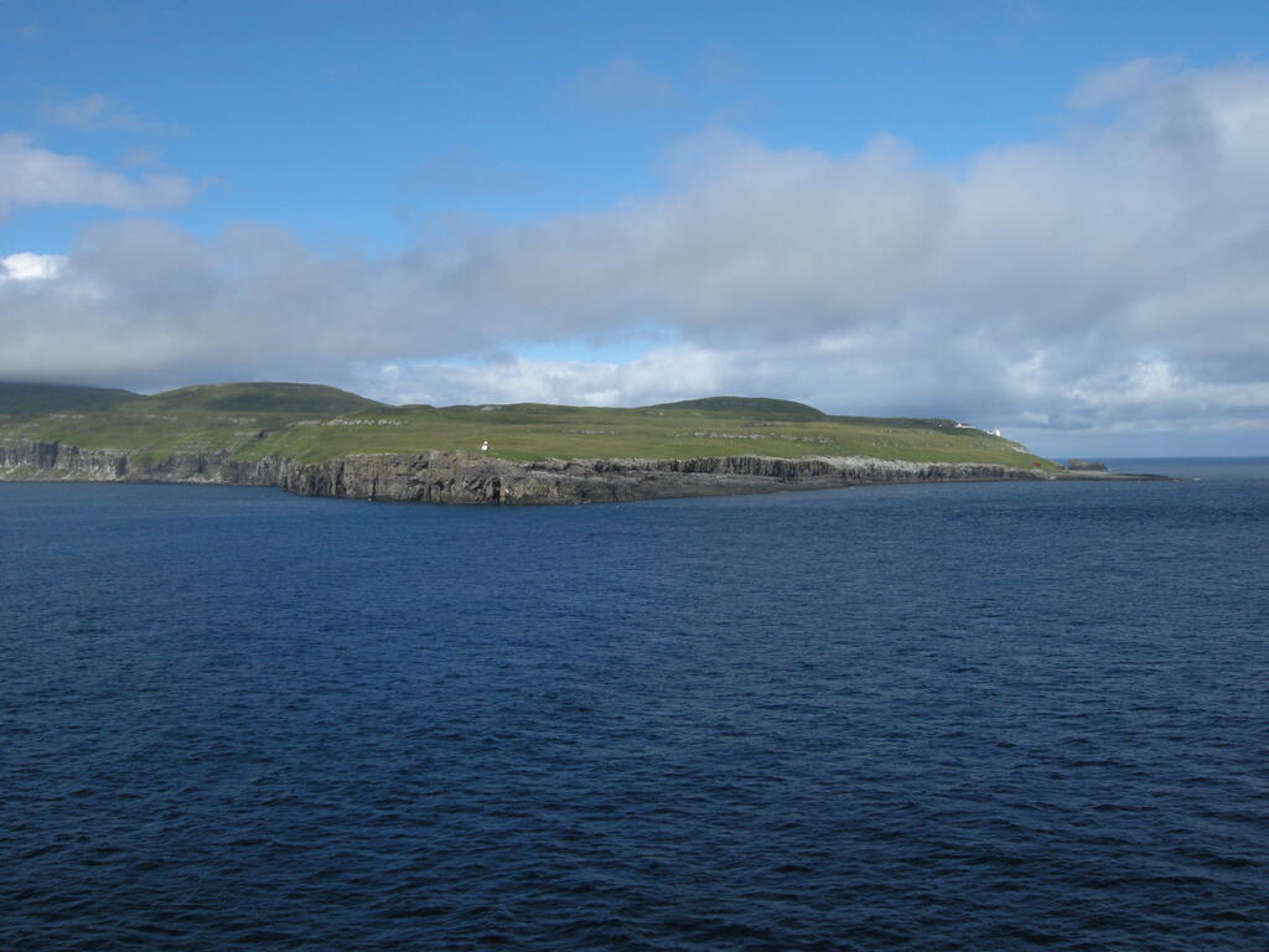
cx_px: 634
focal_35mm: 35
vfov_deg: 40.7
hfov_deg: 52.6
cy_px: 476
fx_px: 1283
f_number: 6.8
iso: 100
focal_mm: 7.5
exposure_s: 1/360
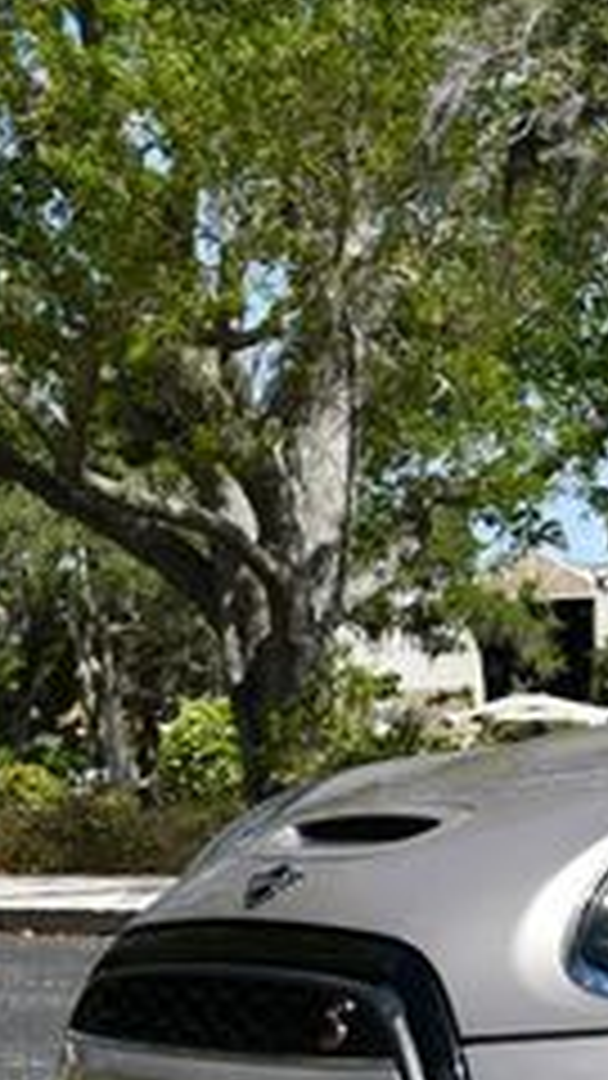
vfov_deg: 17.4
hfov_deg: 9.1
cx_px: 1311
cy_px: 720
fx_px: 3525
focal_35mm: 123
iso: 100
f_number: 9
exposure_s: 1/320
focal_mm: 22
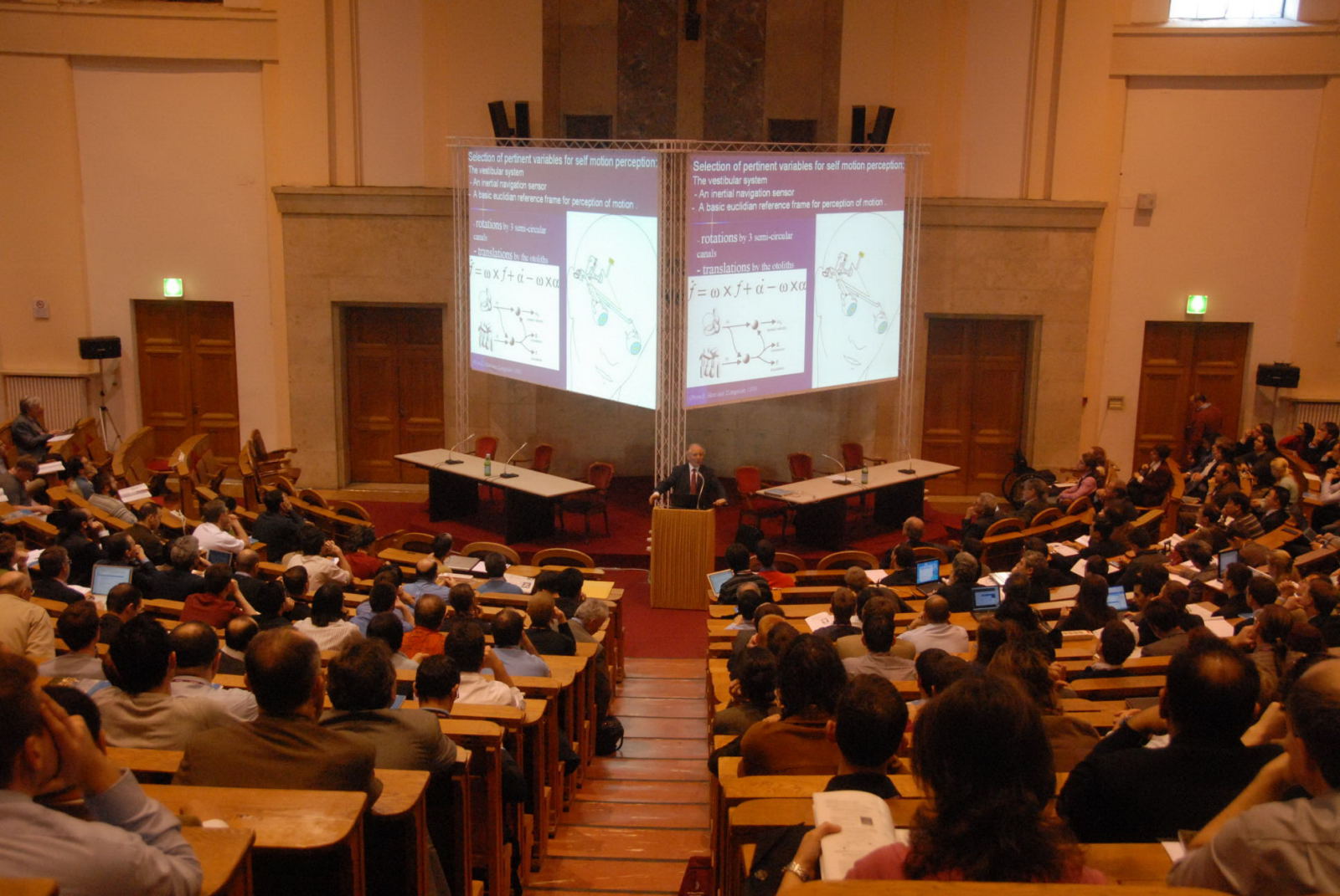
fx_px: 1453
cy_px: 448
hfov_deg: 49.5
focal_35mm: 39
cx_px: 670
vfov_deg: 34.3
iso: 1400
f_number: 4
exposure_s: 1/30
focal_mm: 26
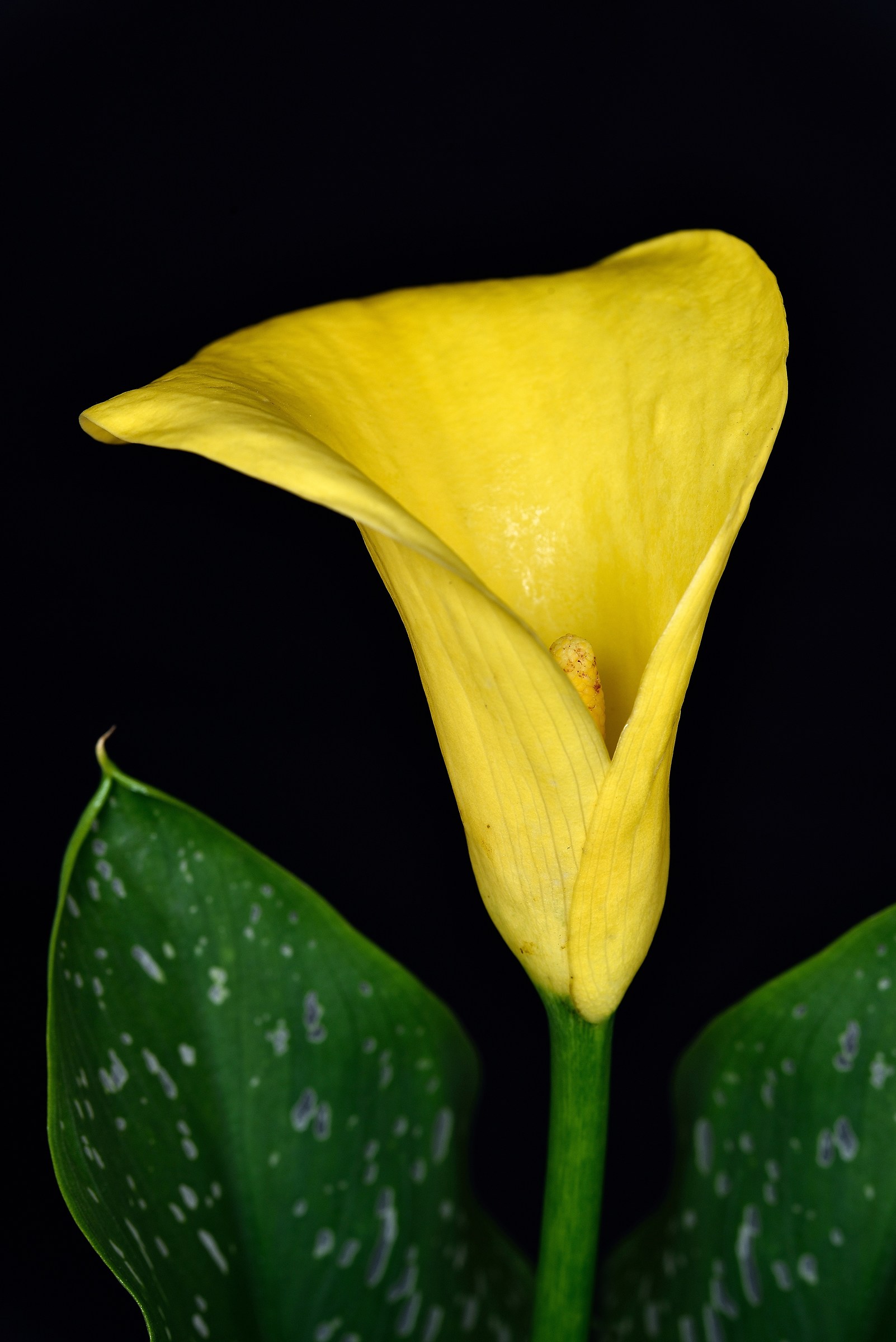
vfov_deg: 19.4
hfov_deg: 13.1
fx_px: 3916
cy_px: 671
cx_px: 448
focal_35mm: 105
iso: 100
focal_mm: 105
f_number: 18
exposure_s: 1/4
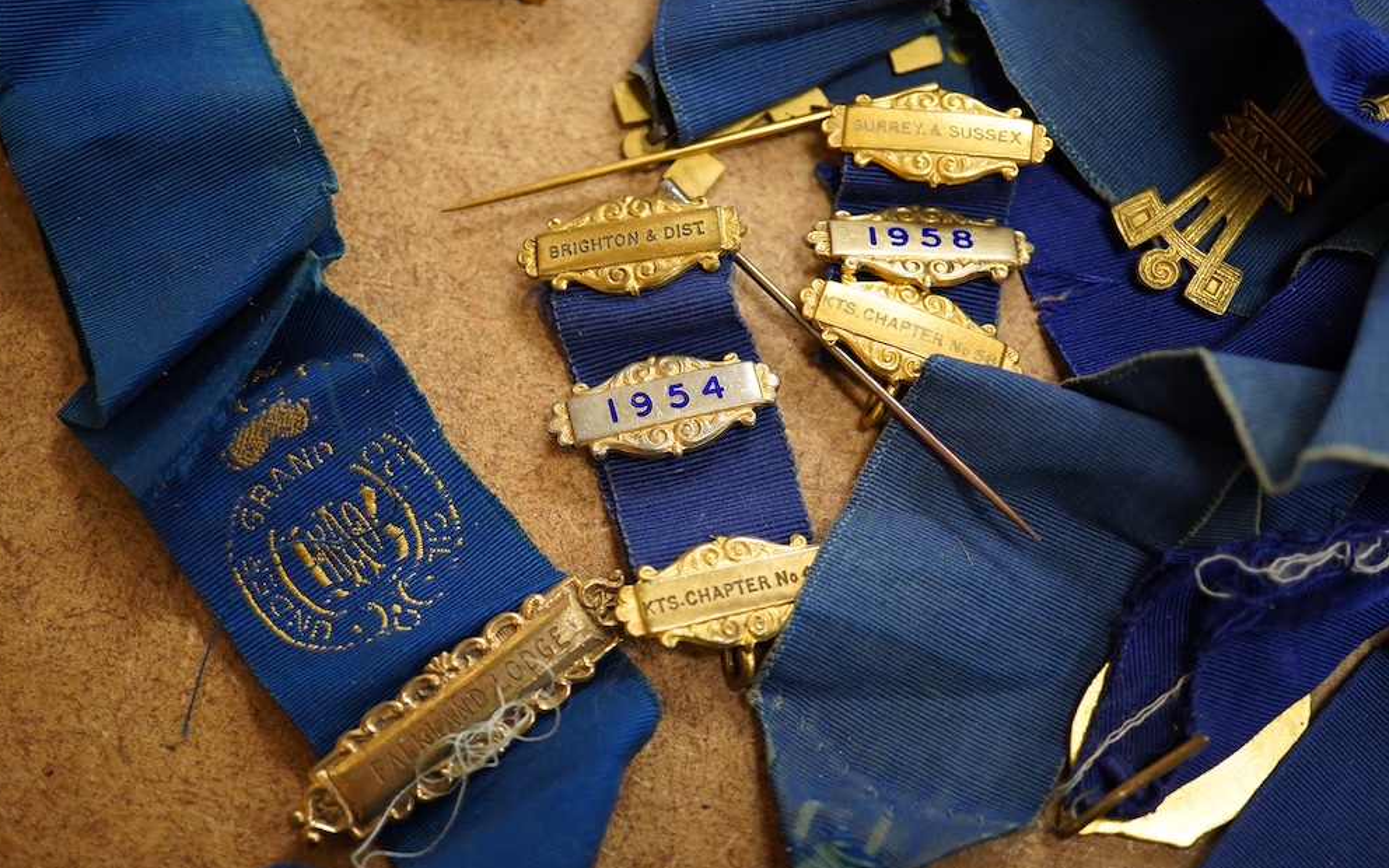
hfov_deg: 38.9
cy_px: 395
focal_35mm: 52
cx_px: 655
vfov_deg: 24.9
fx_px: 1968
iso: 2500
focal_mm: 30
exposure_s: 1/200
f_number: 5
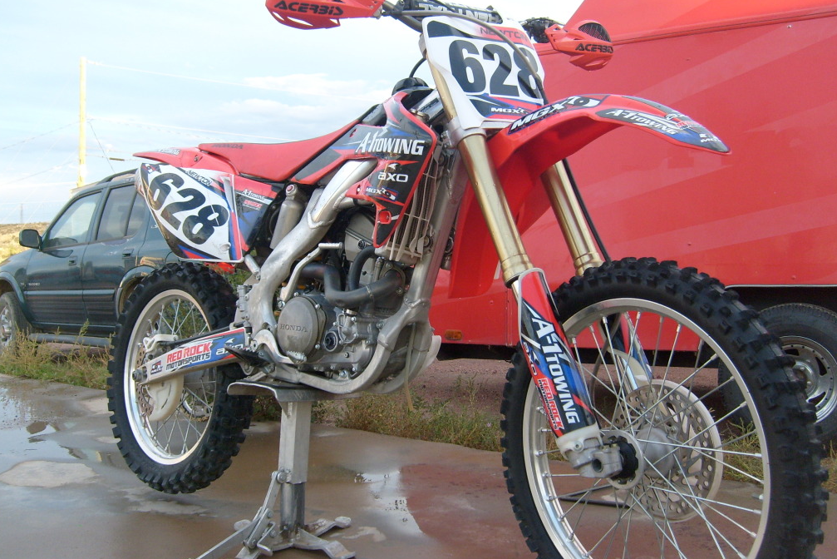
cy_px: 264
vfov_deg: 36.0
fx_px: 860
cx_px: 415
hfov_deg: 51.9
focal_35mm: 37
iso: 80
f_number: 2.8
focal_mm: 5.8
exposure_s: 1/125
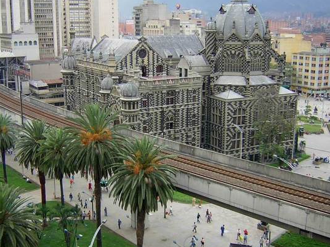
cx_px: 143
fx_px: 410
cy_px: 115
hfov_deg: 43.8
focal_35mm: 43
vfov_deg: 33.6
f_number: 2.6
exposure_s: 1/192
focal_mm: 4.7
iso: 100
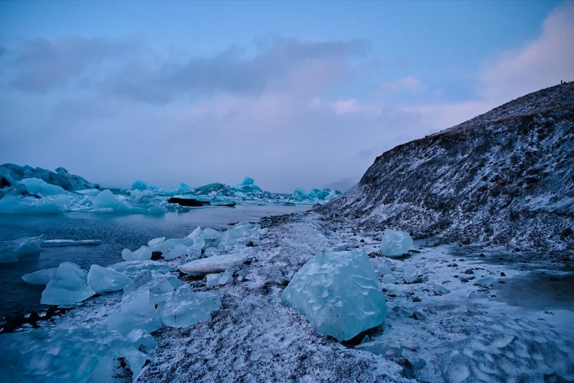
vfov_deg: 49.6
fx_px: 415
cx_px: 287
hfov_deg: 69.4
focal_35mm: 26
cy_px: 192
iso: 3200
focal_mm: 26
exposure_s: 1/60
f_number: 4.2
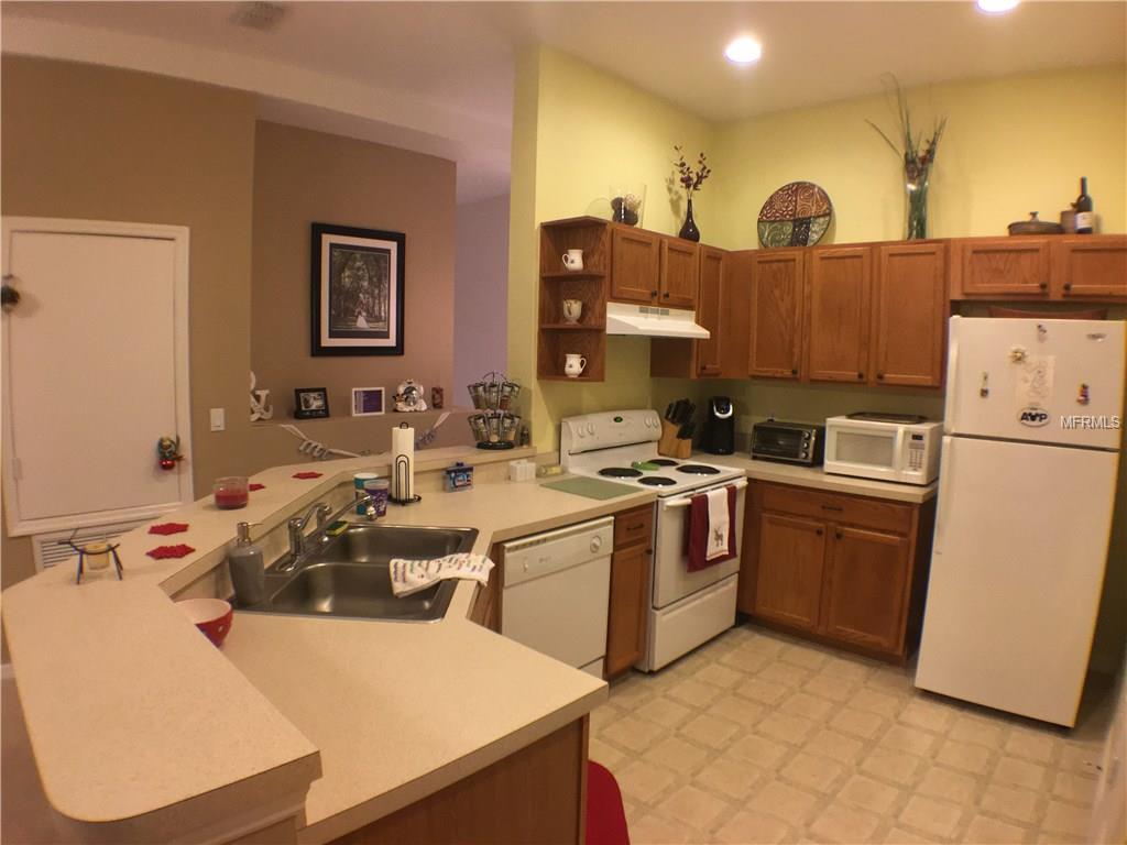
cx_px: 564
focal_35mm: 29
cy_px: 422
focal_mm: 4.15
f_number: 2.2
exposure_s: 1/30
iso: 100
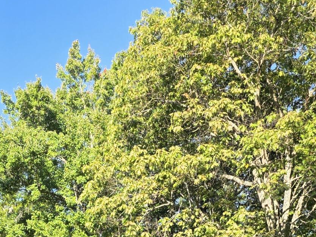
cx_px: 77
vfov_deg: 15.4
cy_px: 420
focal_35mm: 83
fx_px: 758
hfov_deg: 23.3
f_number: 1.7
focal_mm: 6.3
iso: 80
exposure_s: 1/1550
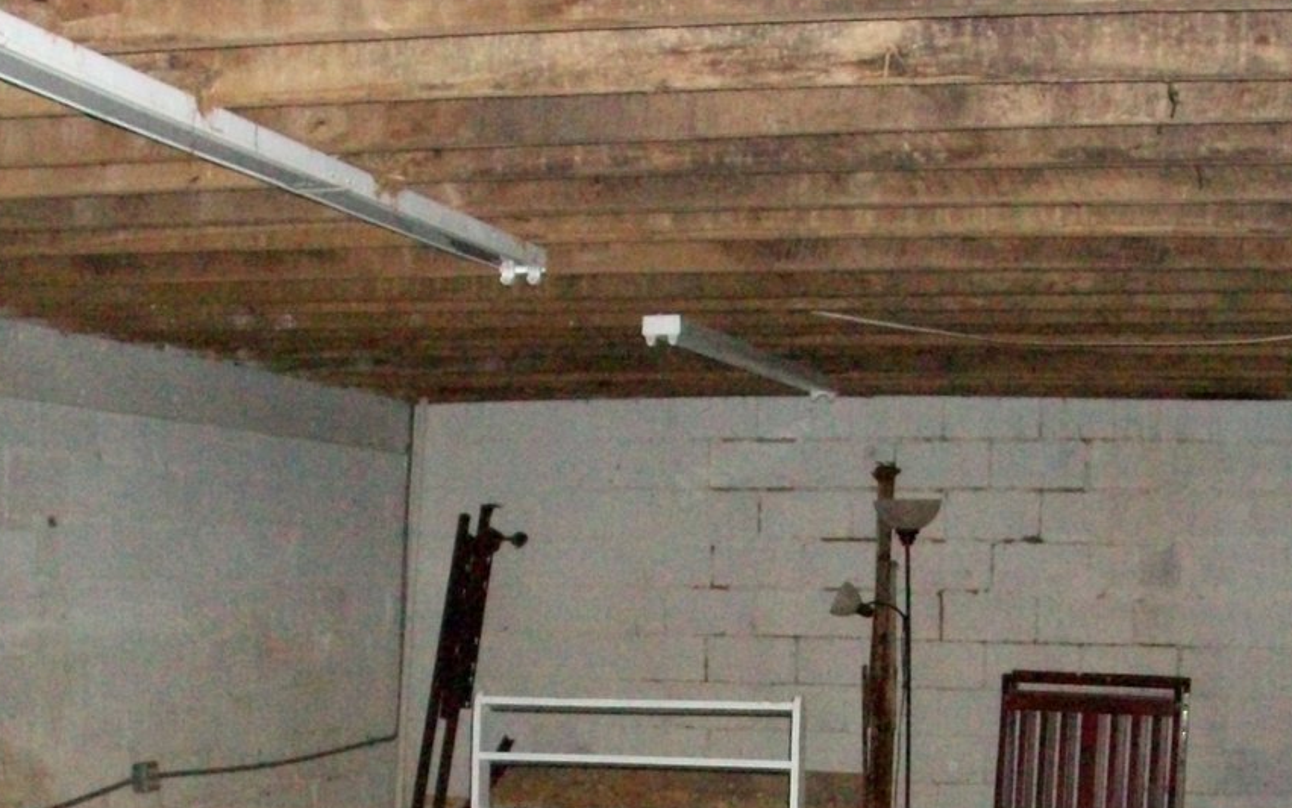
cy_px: 836
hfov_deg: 31.9
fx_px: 2254
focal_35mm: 64
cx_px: 739
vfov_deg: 19.6
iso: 640
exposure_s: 1/125
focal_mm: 5.7
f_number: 2.8
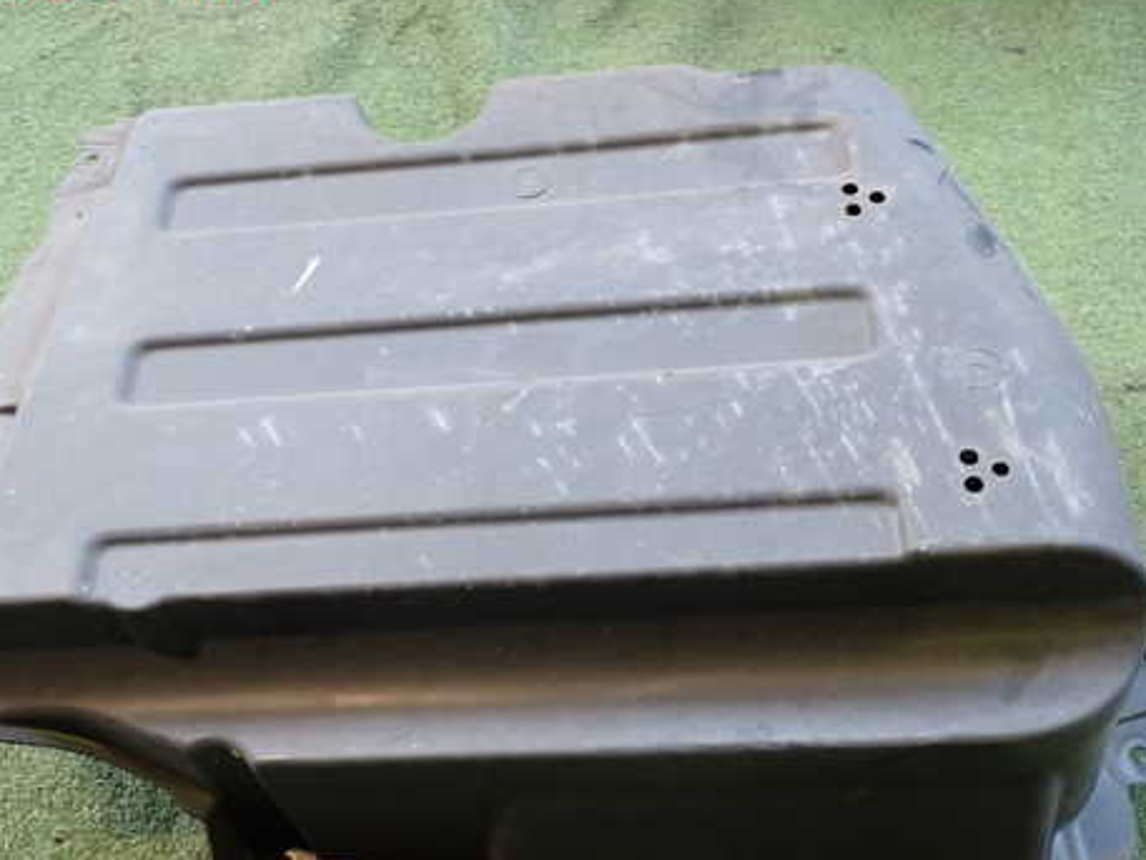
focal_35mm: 42
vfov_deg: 34.3
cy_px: 509
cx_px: 547
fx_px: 1391
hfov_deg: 44.8
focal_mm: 5.79
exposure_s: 1/30
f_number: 2.4
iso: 320
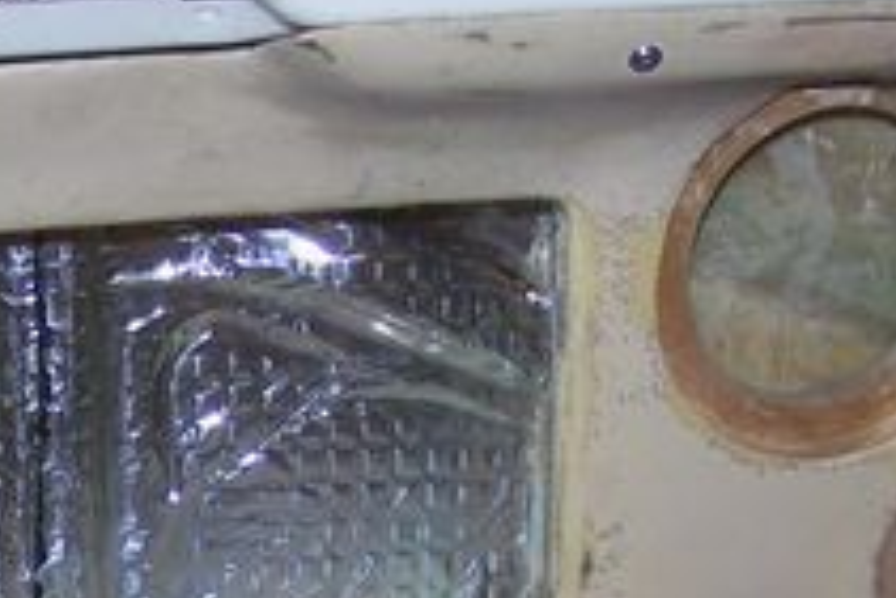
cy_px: 687
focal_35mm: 120
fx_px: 2989
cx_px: 17
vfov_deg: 11.3
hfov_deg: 16.7
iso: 80
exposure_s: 1/60
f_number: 2.8
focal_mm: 6.3
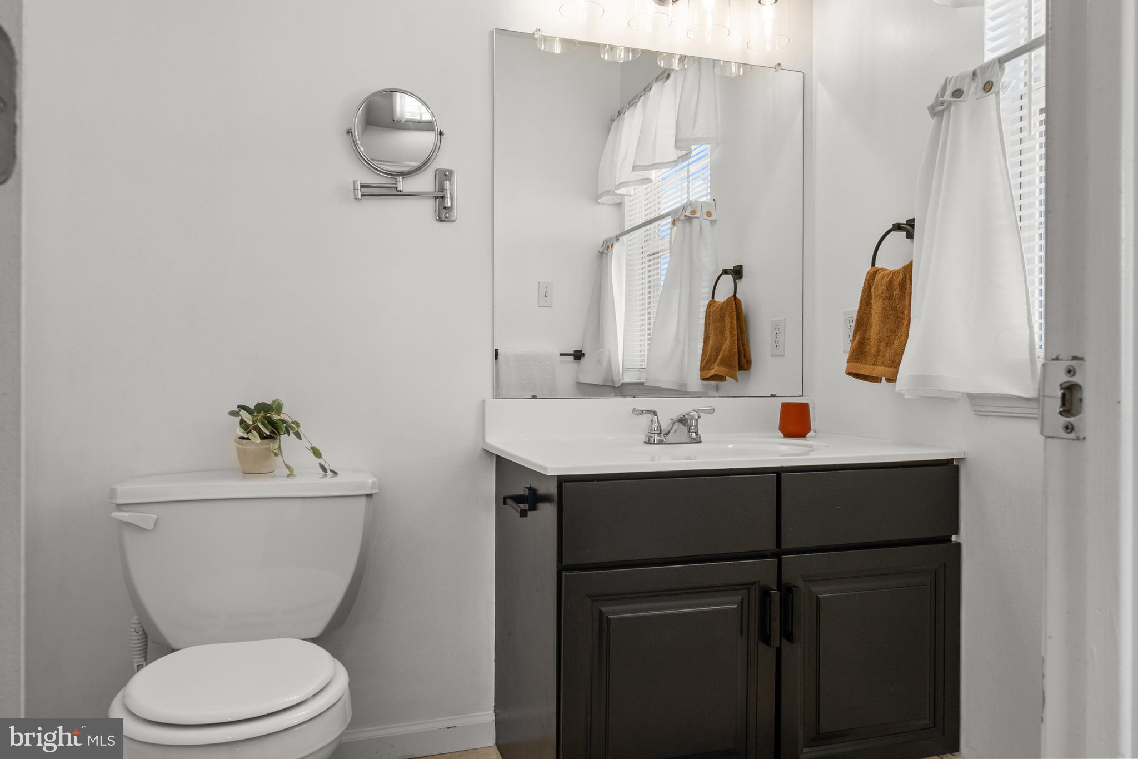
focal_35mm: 24
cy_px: 380
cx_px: 569
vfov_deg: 53.1
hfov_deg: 73.7
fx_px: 759
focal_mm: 16
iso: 250
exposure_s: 1/10
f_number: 9
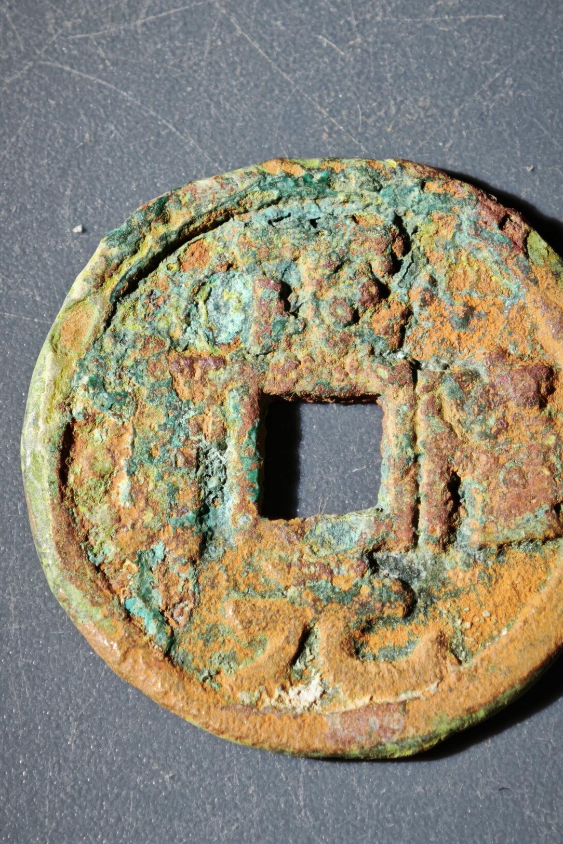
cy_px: 463
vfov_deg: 15.9
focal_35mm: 129
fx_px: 3025
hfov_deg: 10.6
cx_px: 333
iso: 250
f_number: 2
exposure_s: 1/100
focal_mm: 9
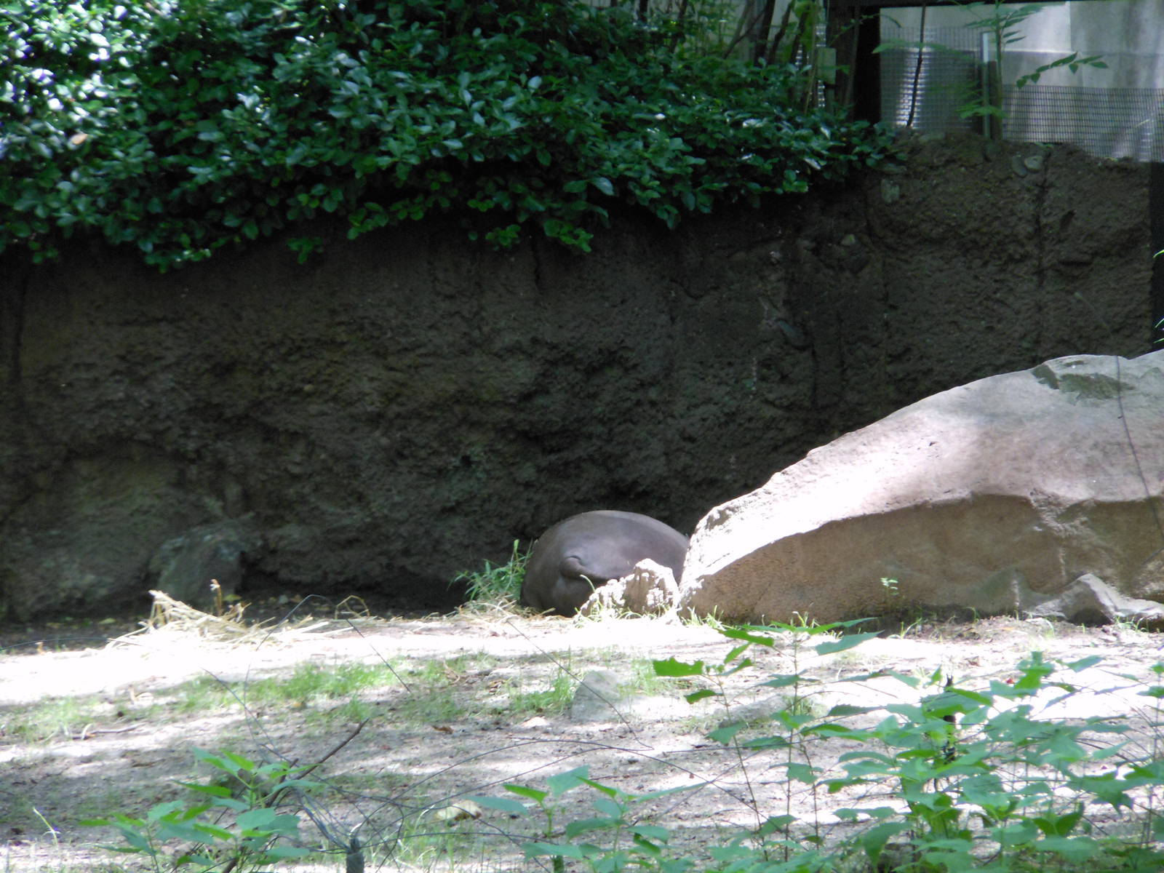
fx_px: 6591
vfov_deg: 7.6
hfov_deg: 10.1
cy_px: 436
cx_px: 582
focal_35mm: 196
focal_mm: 35
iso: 400
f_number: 5.6
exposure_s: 1/60
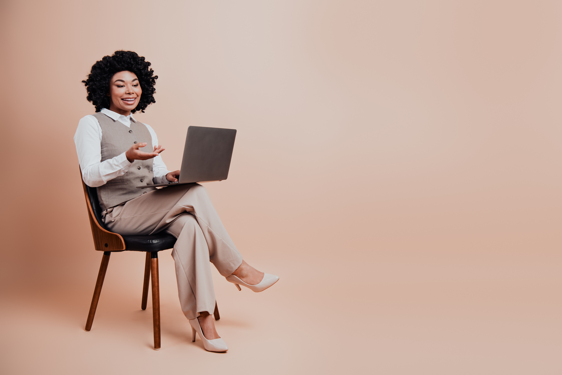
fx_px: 546
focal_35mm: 35
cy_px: 188
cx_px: 281
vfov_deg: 37.9
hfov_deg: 54.4
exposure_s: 1/160
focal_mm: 35
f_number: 6.3
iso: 100
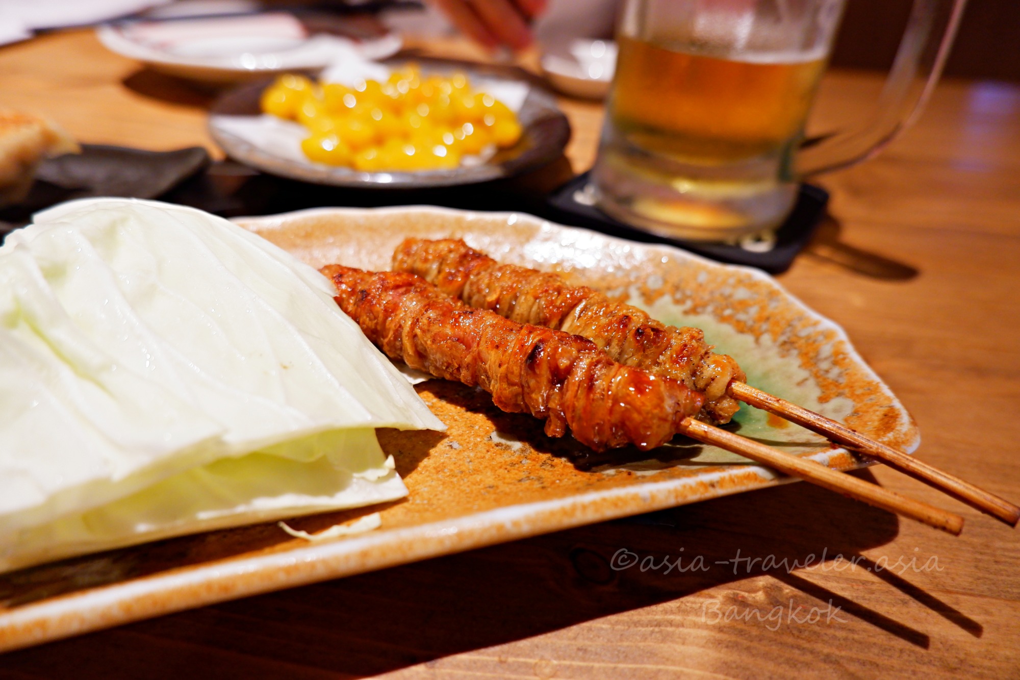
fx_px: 652
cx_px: 510
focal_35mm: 23
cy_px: 340
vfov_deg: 55.1
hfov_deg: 76.1
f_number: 3.5
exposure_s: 1/34
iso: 1000
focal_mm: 15.2
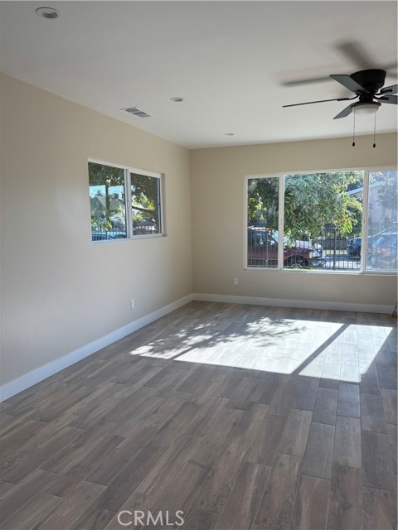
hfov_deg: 53.1
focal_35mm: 26
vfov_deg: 67.3
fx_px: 399
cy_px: 265
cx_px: 199
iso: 50
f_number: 1.6
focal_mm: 5.96
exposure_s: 1/330
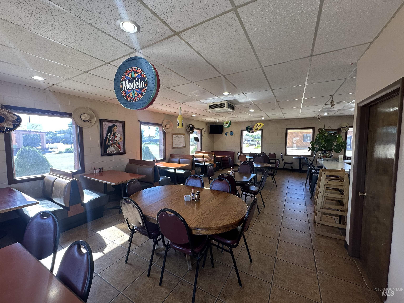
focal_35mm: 14
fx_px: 163
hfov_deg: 102.1
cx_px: 202
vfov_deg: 85.7
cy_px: 152
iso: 100
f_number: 2.2
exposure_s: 1/120
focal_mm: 2.22
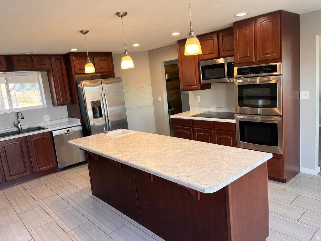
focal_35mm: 26
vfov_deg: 53.1
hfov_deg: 67.3
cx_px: 160
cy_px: 120
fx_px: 241
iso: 100
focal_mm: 5.1
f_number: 1.6
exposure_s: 1/120
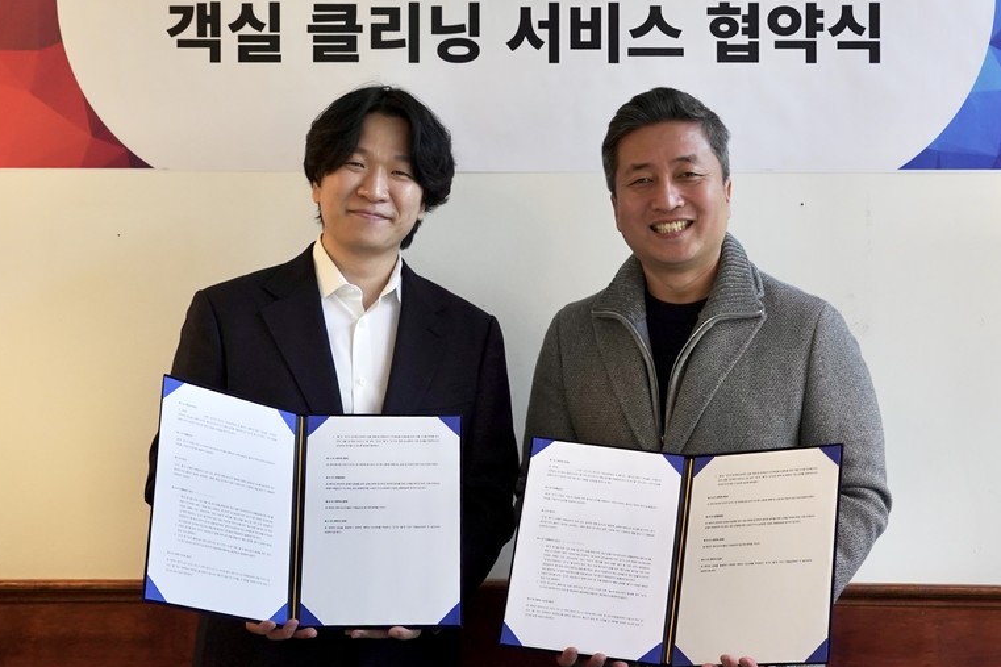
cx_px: 527
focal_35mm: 53
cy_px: 260
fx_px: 1473
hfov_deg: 37.5
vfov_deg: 25.4
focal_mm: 28.6
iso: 1600
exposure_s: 1/160
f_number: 3.5
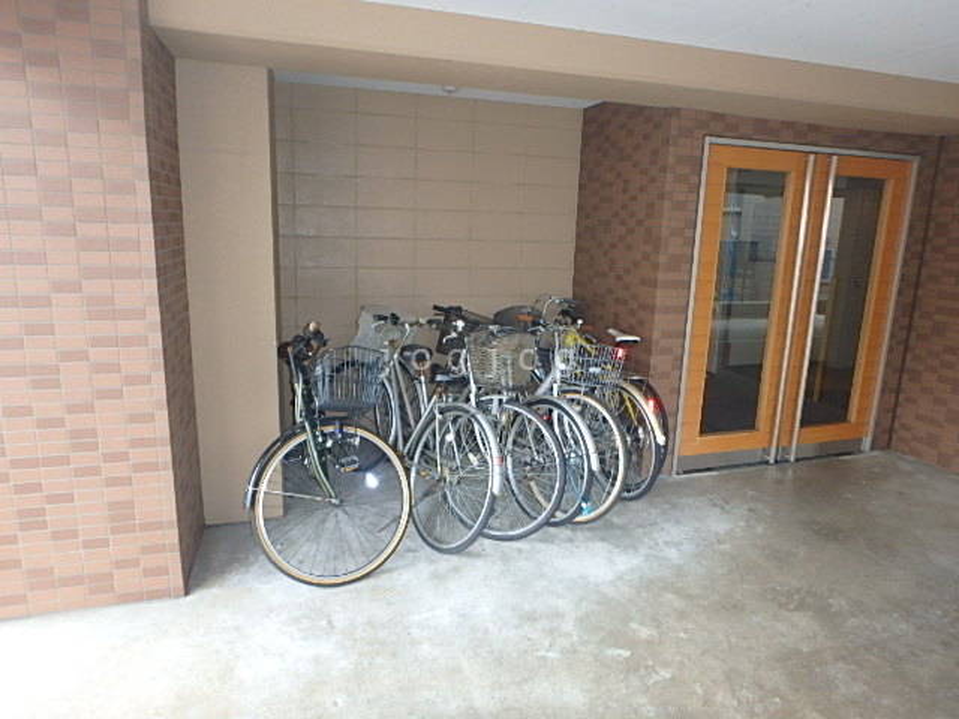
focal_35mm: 21
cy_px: 360
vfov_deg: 63.4
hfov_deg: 79.0
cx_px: 480
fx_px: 582
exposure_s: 1/60
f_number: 3.5
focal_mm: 3.7
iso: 200
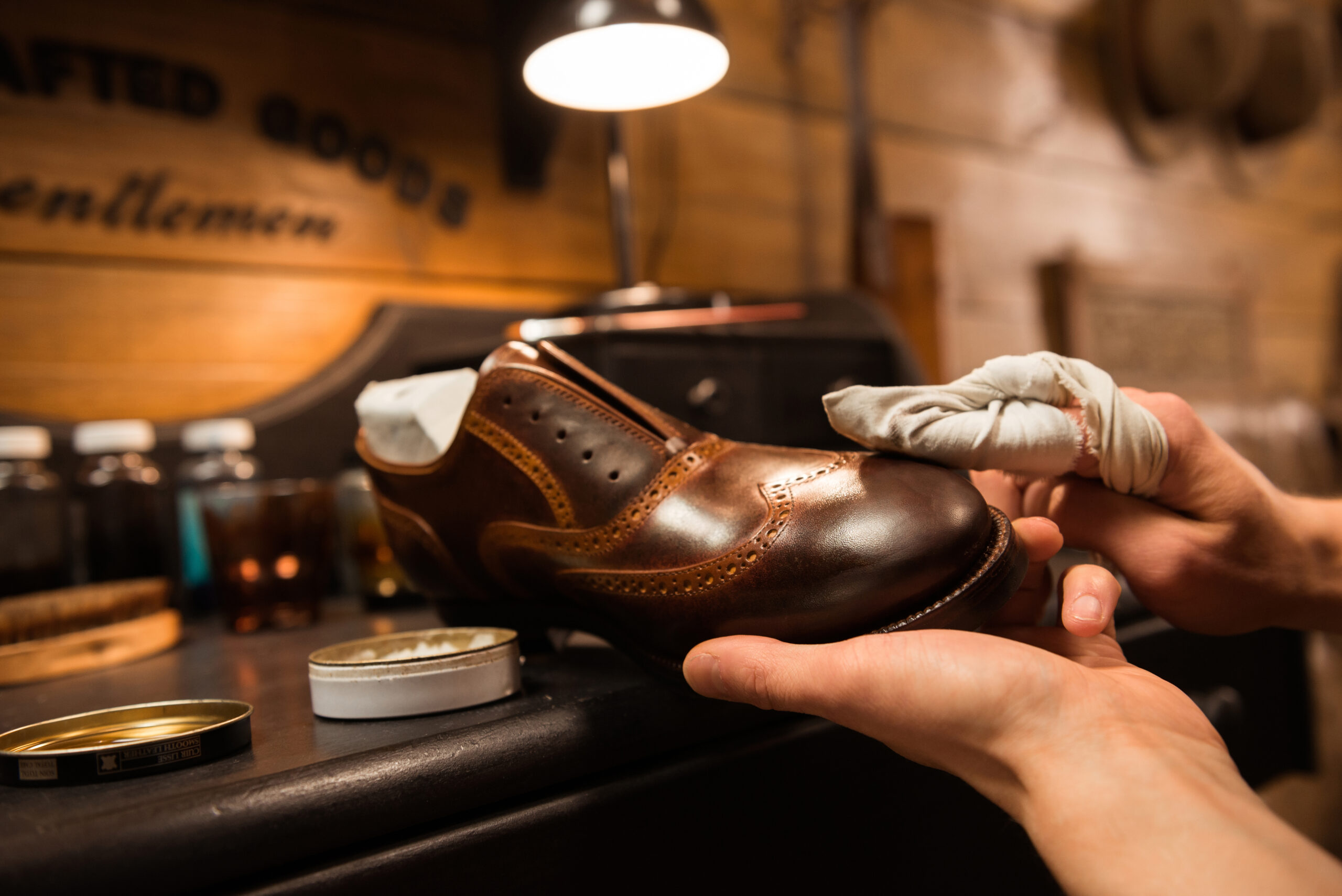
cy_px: 448
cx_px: 671
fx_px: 1305
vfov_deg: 37.9
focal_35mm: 35
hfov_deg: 54.4
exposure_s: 1/125
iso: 500
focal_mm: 35
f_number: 3.5
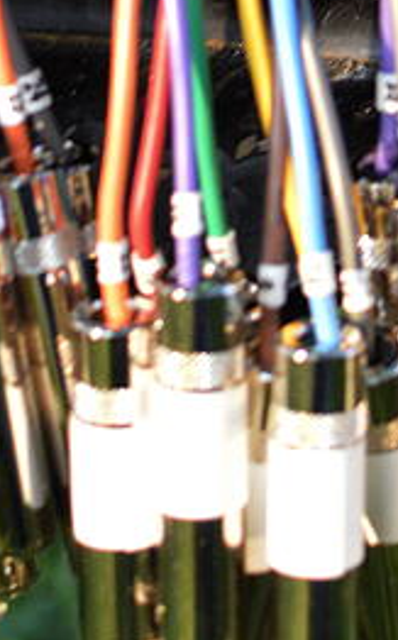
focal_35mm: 245
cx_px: 427
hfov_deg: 5.3
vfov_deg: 8.4
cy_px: -296
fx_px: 4272
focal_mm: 35
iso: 640
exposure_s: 1/60
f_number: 4
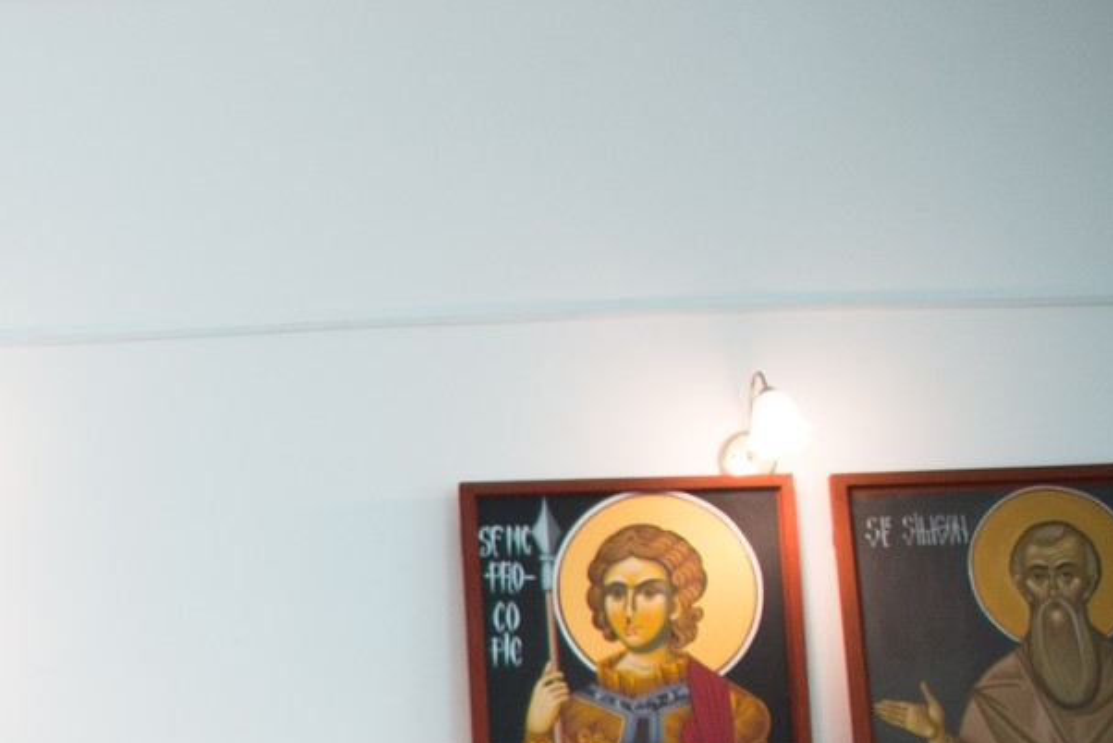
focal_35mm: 89
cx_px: -481
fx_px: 2753
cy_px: 1120
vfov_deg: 14.3
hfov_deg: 20.2
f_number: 3.5
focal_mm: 28
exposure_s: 1/60
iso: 1250
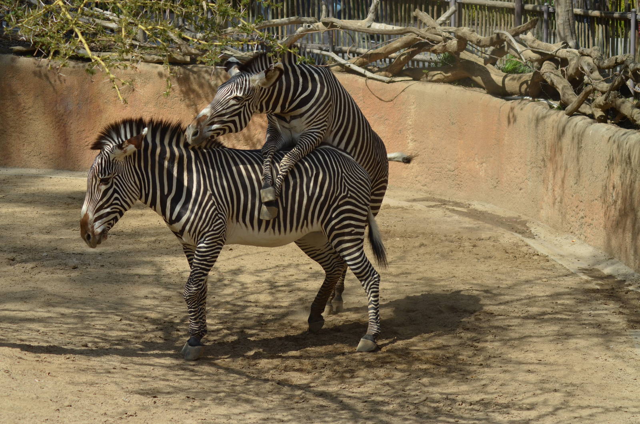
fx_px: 1863
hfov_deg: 19.5
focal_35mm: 105
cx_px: 320
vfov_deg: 13.0
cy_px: 212
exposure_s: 1/1600
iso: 400
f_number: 6.3
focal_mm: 70
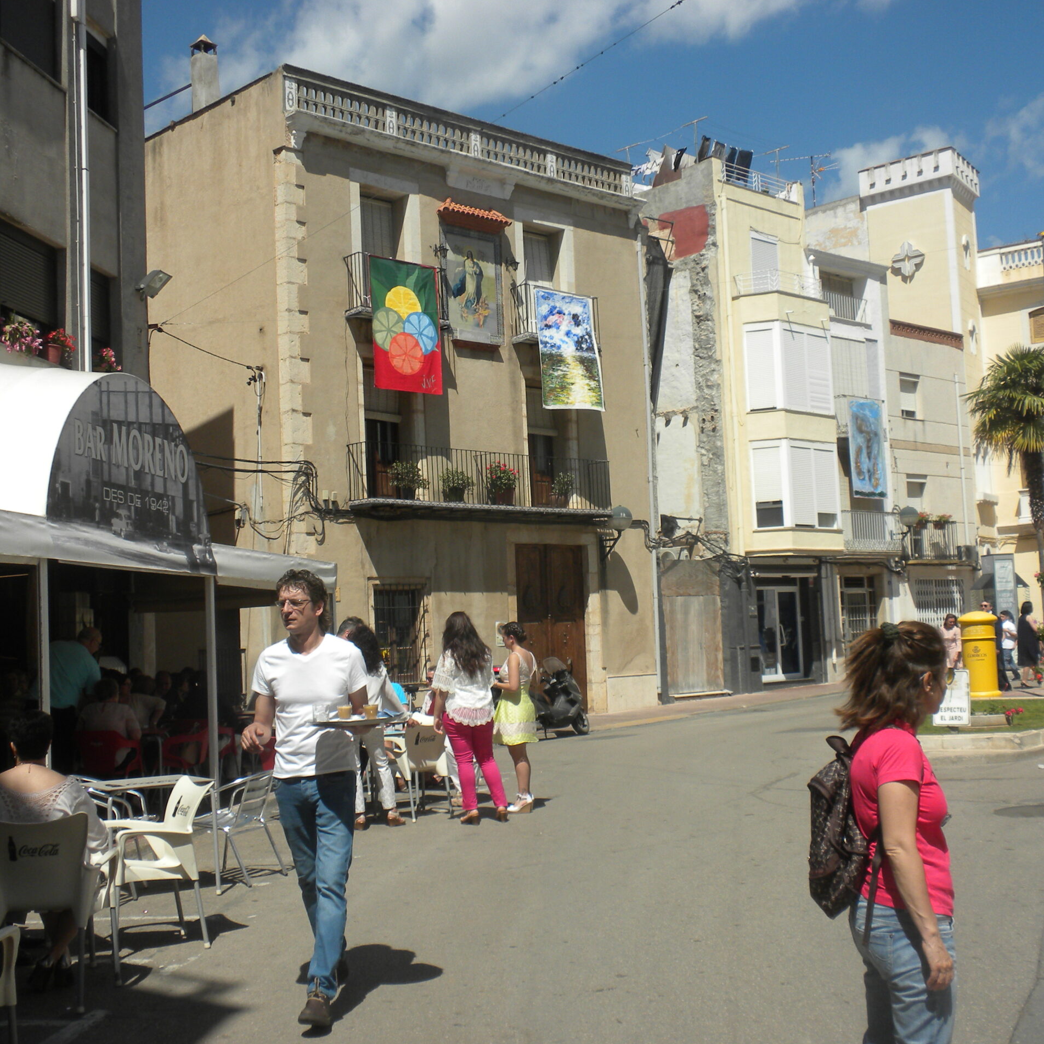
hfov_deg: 38.3
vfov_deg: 38.3
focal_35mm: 44
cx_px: 500
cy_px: 523
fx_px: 1501
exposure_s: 1/163
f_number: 10
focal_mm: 6.6
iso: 64
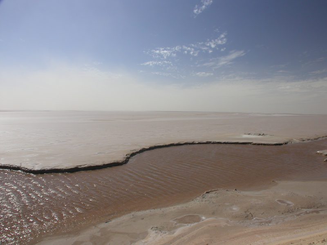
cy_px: 122
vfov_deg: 37.7
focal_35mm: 38
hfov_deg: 49.0
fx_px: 359
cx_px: 164
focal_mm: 7.85
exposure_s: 1/267
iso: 100
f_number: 6
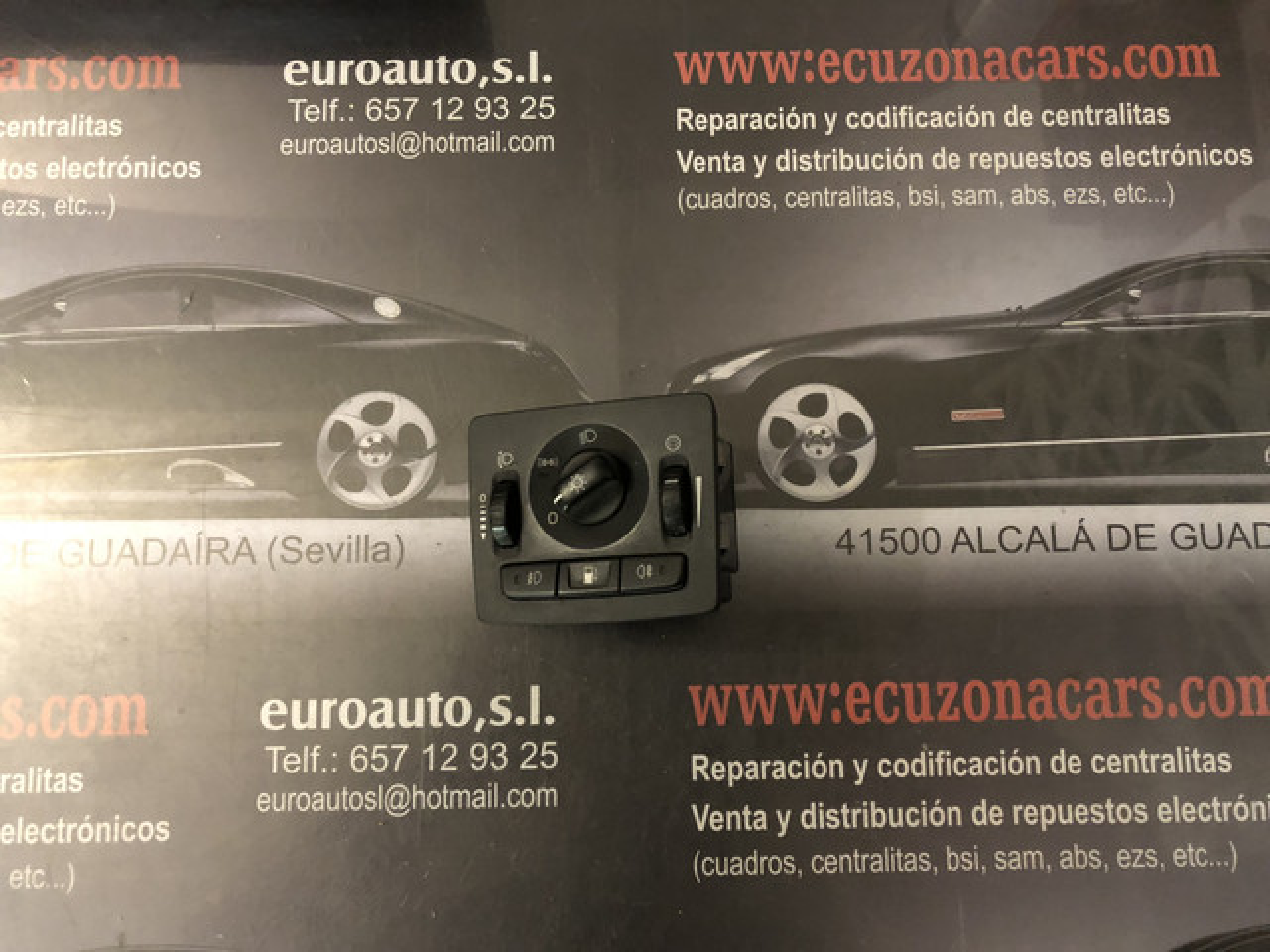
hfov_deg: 63.4
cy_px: 476
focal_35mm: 28
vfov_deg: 49.7
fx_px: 1027
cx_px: 635
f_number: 1.8
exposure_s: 1/4
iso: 100
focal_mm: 3.99
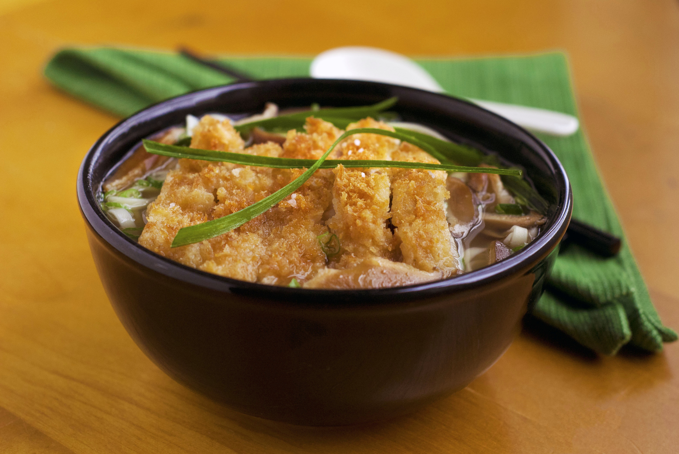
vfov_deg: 18.2
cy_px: 227
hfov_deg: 27.0
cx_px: 340
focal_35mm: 75
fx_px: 1416
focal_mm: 50
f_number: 3.2
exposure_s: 1/200
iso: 400
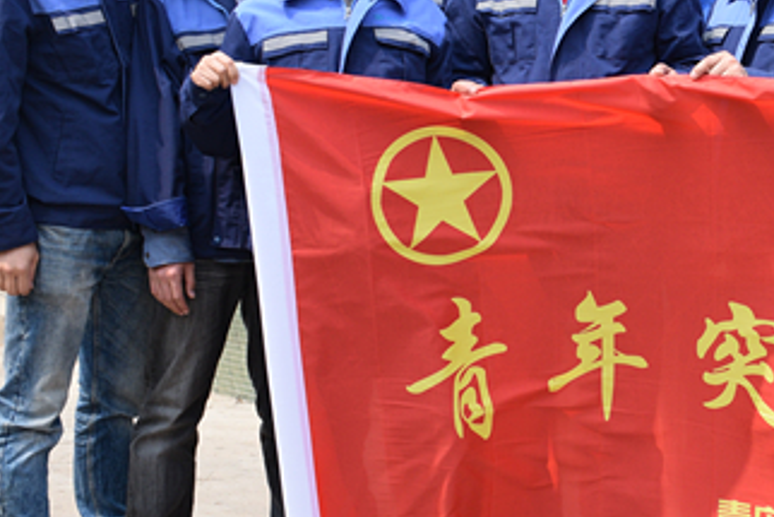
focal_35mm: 82
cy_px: 170
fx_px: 1764
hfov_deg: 23.7
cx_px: 776
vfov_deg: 16.6
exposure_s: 1/320
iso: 200
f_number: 9
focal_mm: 22
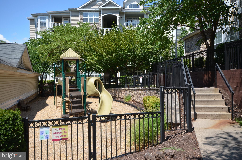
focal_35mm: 30
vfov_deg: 43.4
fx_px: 201
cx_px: 121
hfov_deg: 62.0
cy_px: 80
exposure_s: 1/400
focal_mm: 20
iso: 400
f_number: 11
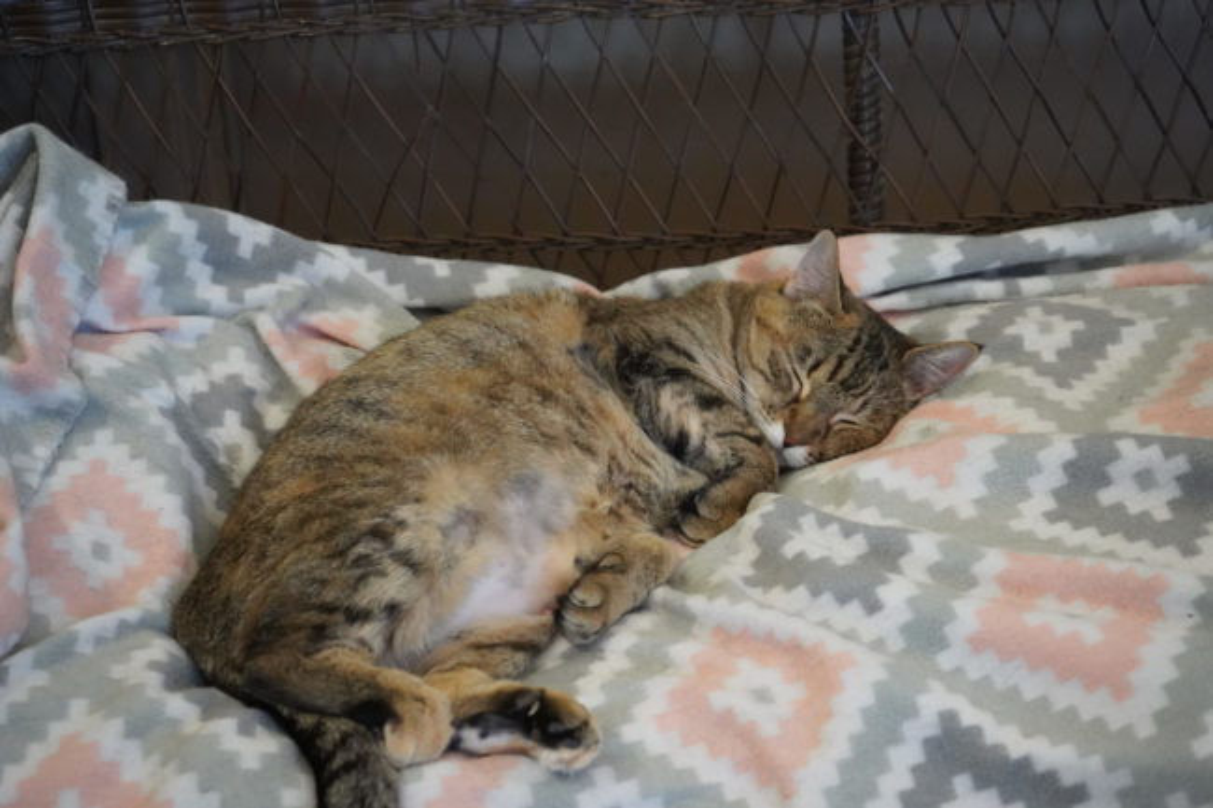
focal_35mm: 70
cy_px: 404
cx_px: 606
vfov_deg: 19.4
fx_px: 2358
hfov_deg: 28.9
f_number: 5.6
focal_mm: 70
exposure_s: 1/160
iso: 12800
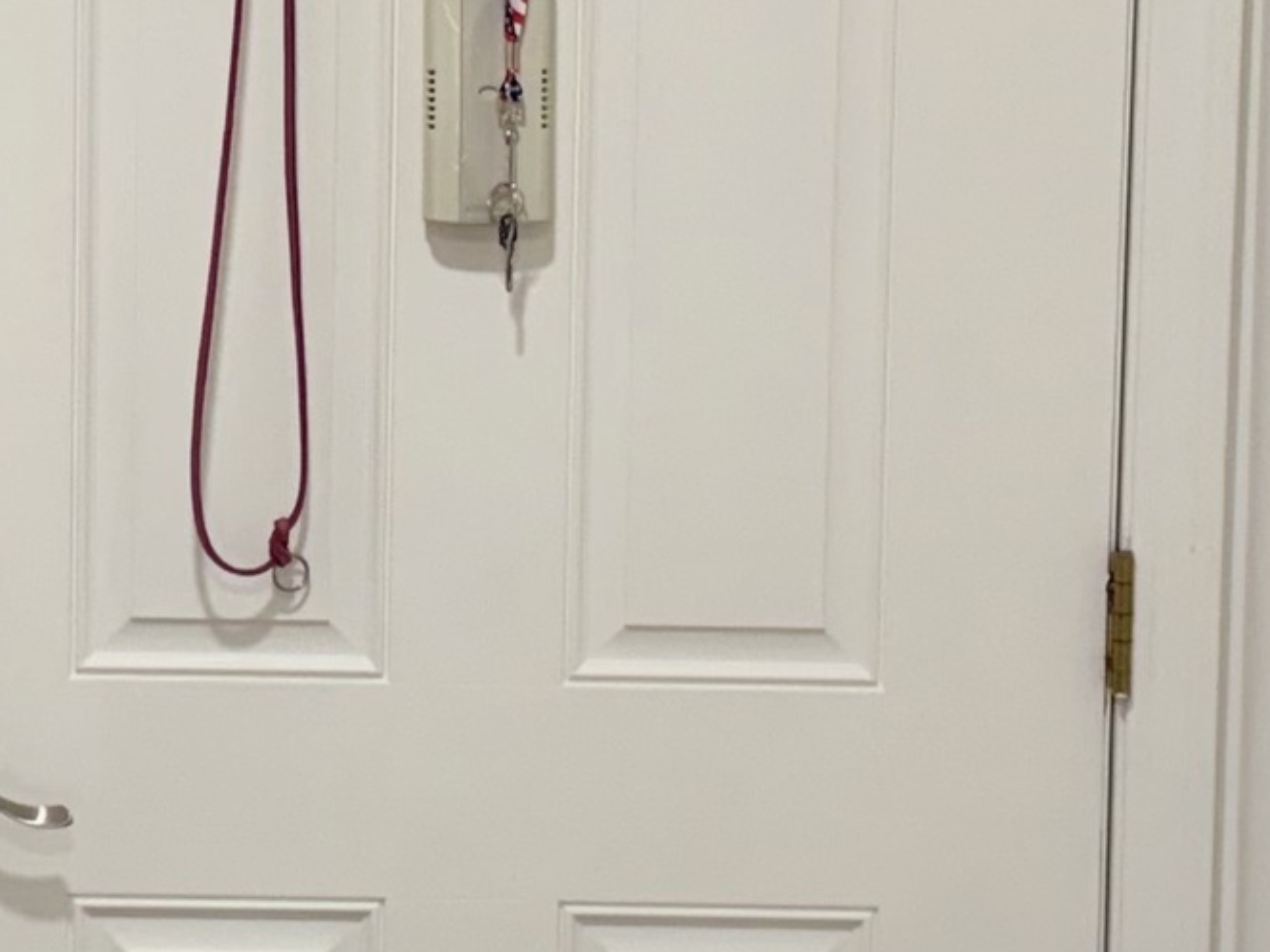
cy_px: 296
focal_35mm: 111
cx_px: 289
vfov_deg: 13.3
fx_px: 4072
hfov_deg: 17.6
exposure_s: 1/120
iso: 125
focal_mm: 6.76
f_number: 1.78
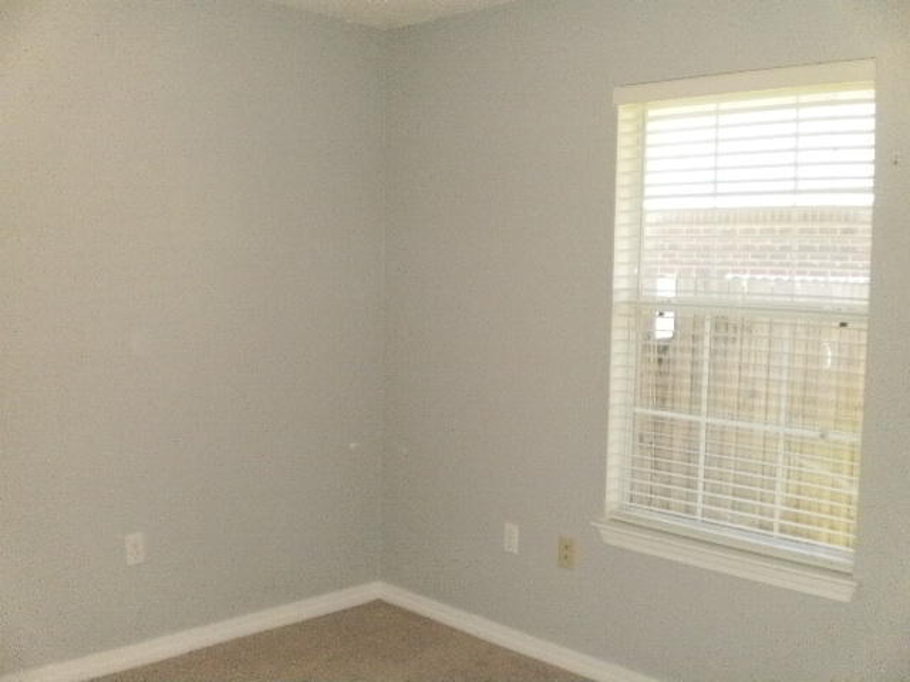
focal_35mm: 38
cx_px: 455
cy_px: 341
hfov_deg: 49.0
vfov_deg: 37.7
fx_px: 999
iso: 400
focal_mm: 6.3
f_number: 3.1
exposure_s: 1/250
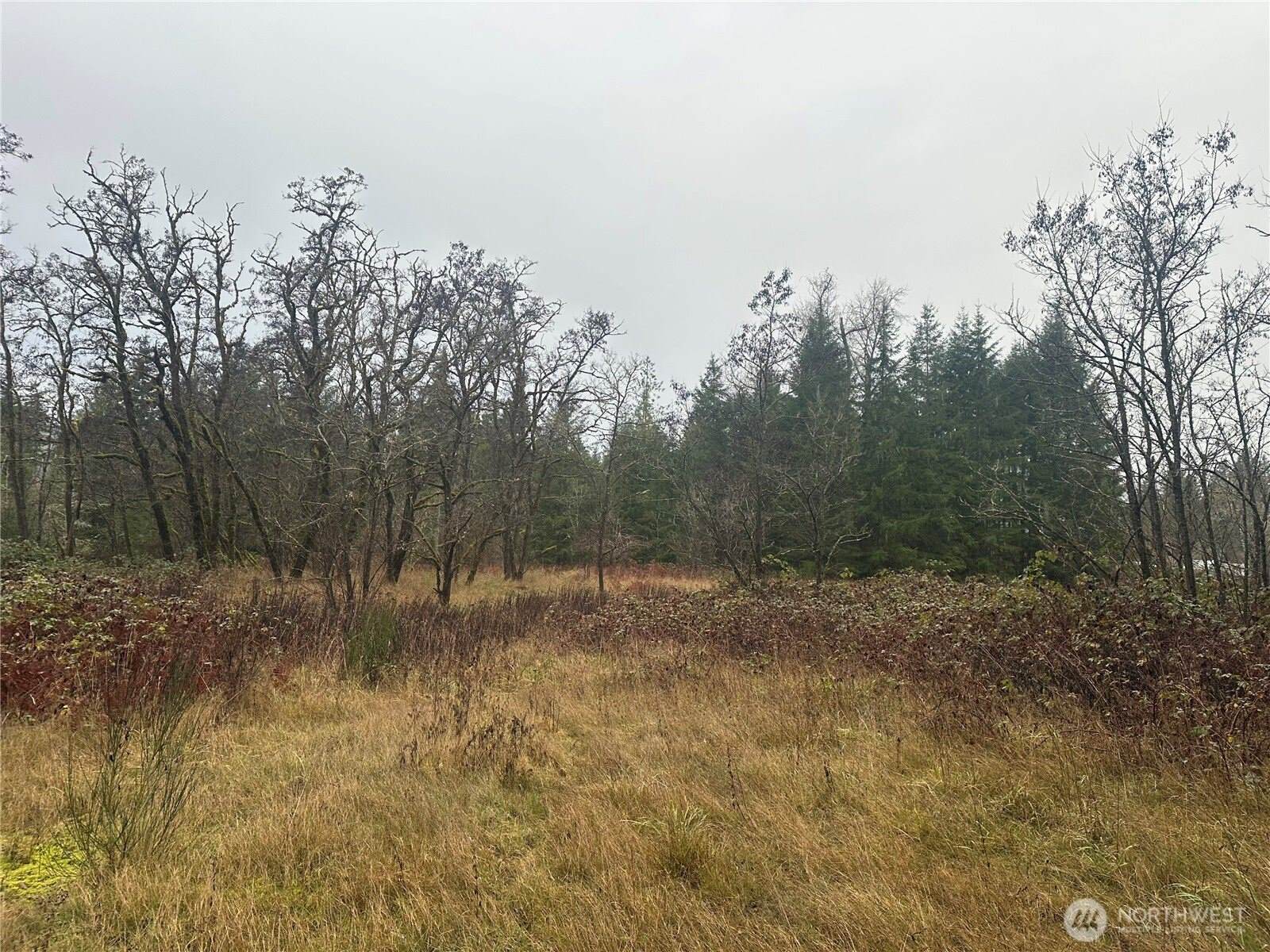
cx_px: 635
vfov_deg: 56.8
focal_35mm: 24
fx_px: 881
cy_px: 476
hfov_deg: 71.6
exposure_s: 1/386
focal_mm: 6.86
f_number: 1.78
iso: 80
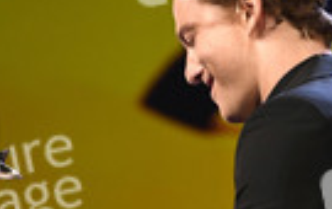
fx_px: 3681
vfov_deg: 3.2
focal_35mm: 406
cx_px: 27
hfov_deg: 5.2
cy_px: 317
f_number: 2.8
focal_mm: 135
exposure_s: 1/250
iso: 2500
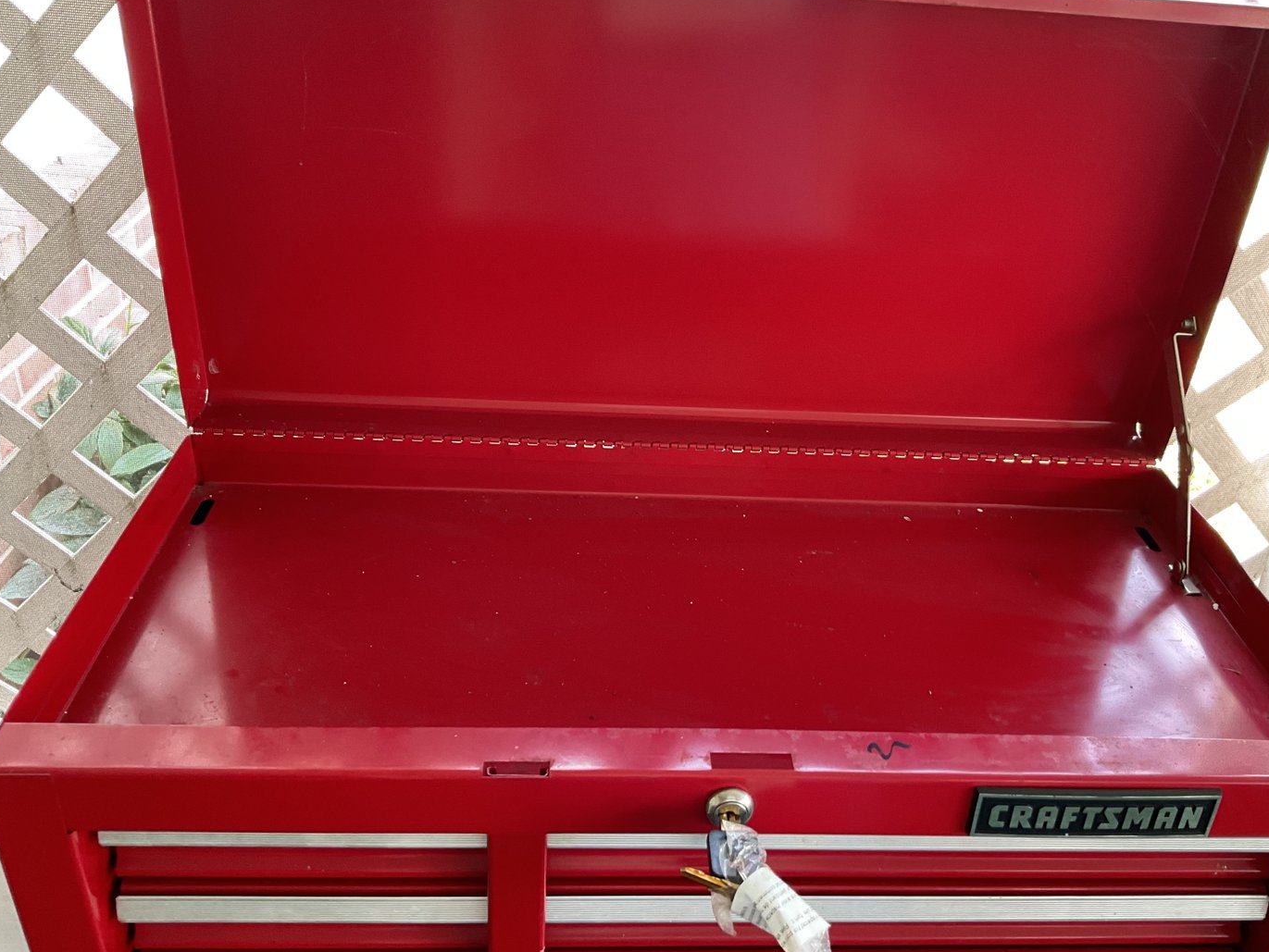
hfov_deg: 56.7
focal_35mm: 32
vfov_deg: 44.2
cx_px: 688
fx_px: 1173
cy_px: 456
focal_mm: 3
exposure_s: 1/60
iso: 125
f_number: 1.8
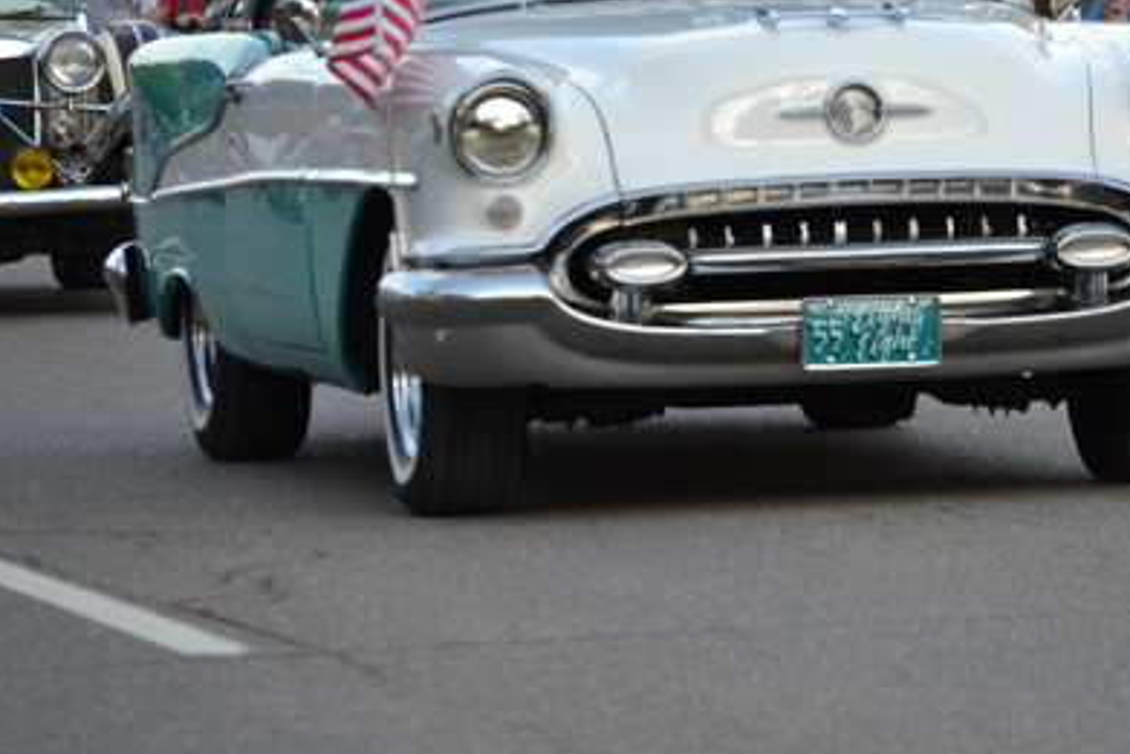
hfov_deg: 5.8
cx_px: 827
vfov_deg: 3.9
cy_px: 195
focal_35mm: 356
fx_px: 11172
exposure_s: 1/640
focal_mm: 145
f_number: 5
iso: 400
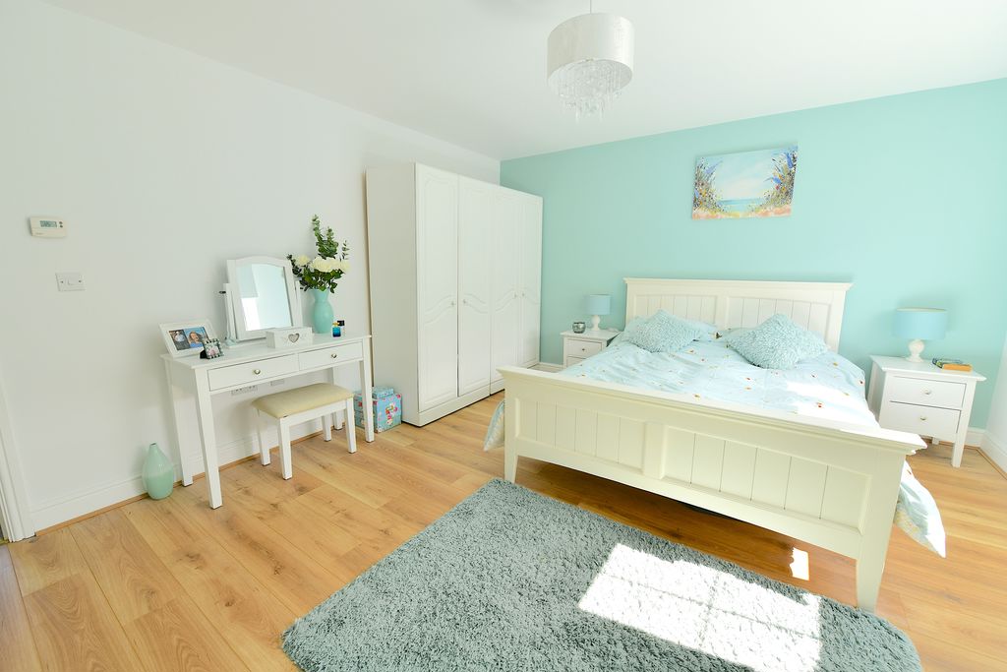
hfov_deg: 104.2
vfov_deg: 81.2
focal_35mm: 14
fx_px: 392
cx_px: 504
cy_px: 336
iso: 160
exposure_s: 1/200
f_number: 7.1
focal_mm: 14
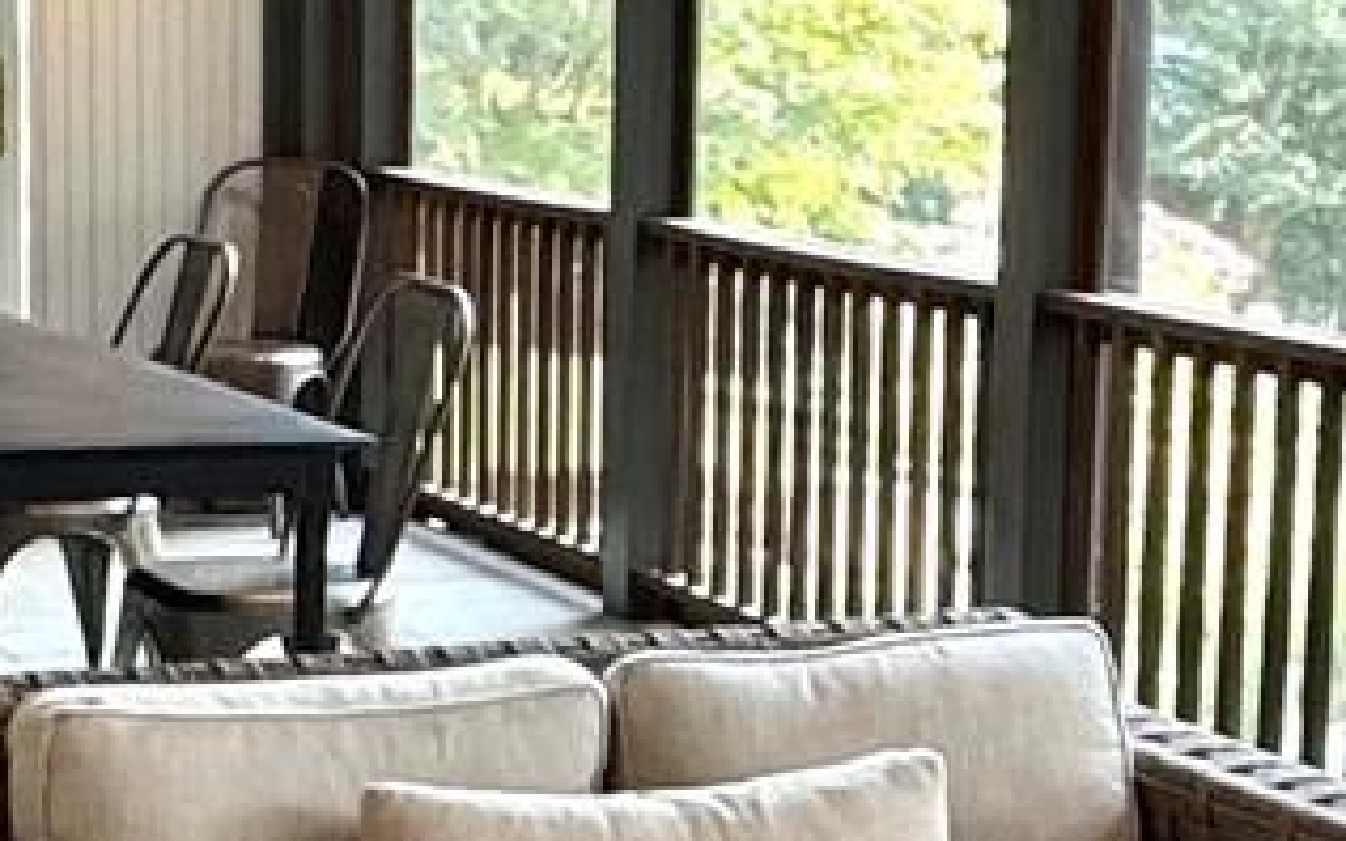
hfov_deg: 21.4
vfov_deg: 13.6
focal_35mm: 96
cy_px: 565
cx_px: 1078
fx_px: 3521
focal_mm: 2.22
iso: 200
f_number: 2.2
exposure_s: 1/120
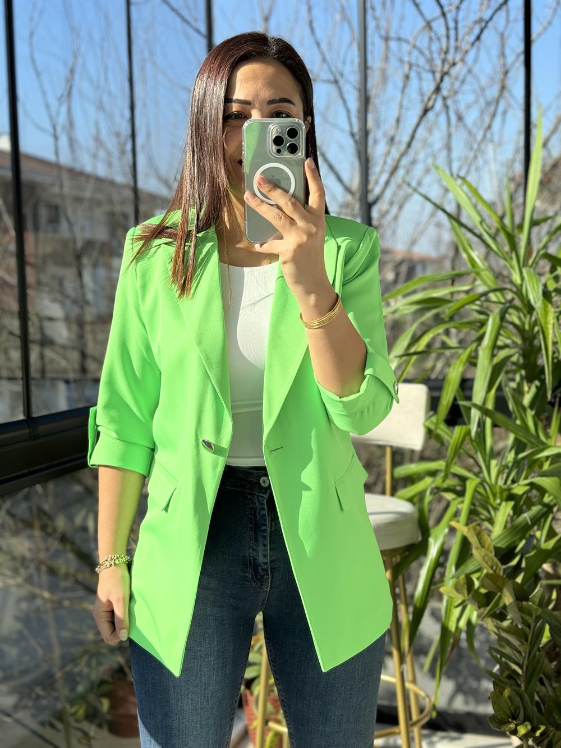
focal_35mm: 48
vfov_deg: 39.7
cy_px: 374
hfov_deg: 30.3
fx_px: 1037
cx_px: 280
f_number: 1.78
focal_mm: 6.86
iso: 64
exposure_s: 1/832
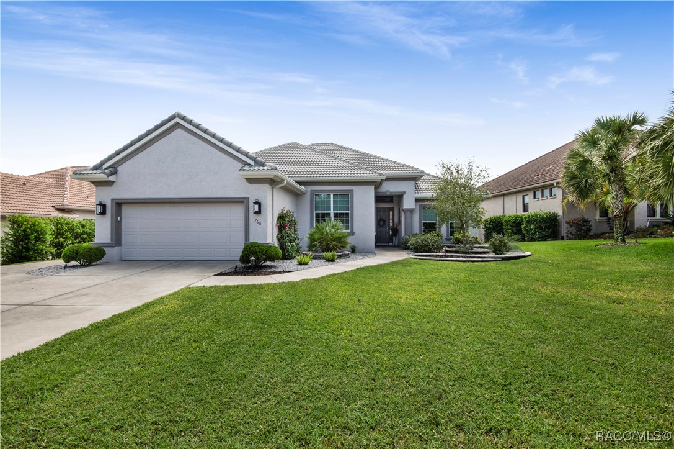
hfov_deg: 96.8
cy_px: 224
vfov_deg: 73.7
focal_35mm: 16
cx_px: 337
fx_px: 299
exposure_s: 1/125
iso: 800
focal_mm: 16
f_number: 20
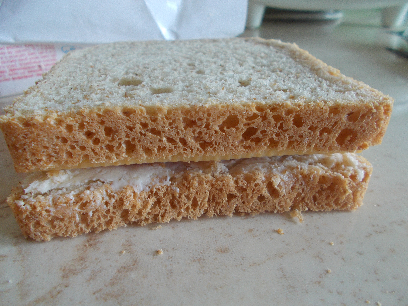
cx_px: 204
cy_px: 153
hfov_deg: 67.3
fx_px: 306
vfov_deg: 53.1
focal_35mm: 26
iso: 160
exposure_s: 1/25
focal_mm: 4.6
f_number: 3.2
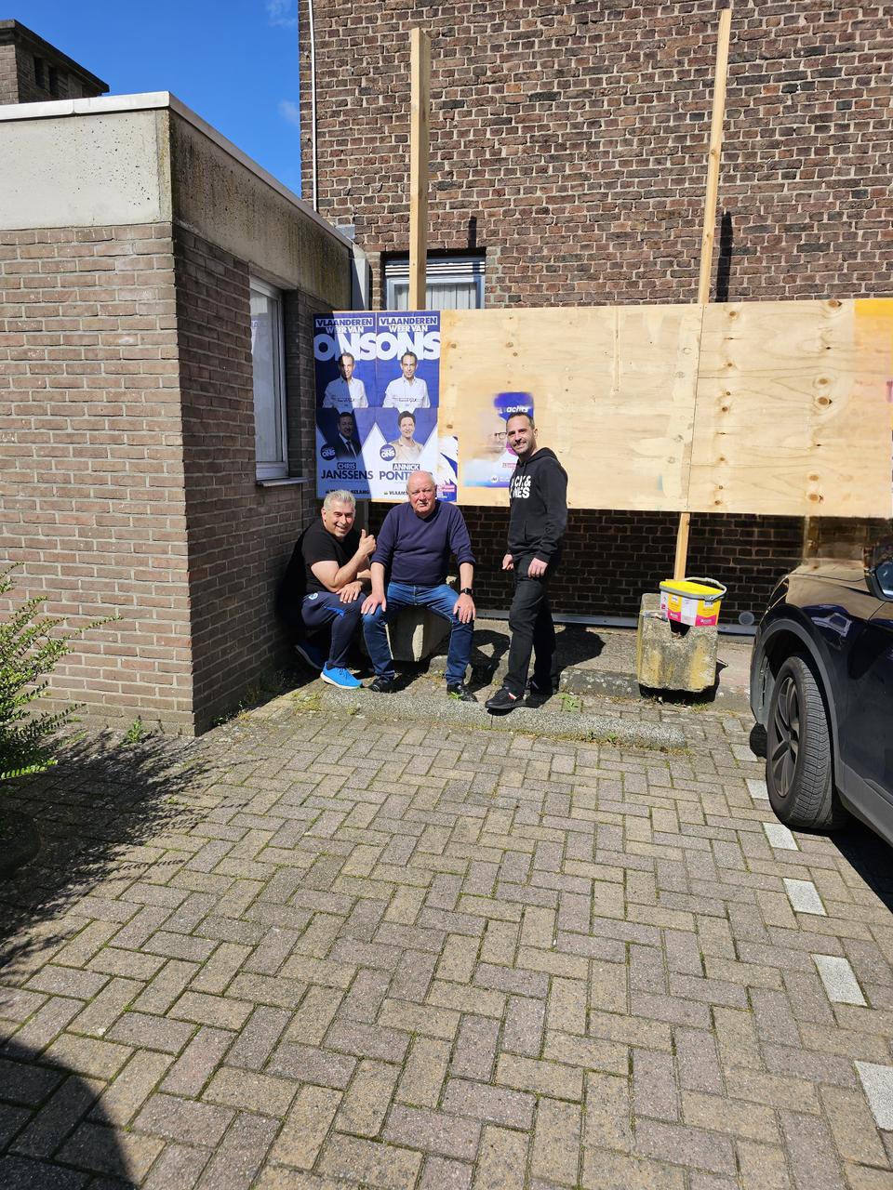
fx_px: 791
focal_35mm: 23
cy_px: 595
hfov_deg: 58.9
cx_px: 446
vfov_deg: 73.9
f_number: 1.7
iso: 20
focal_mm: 6.3
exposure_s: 1/1429
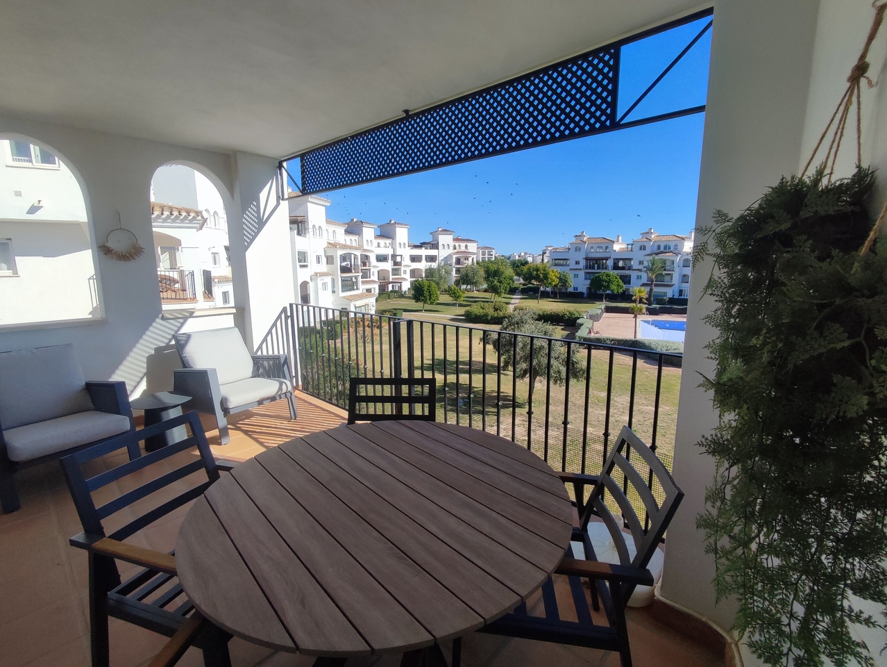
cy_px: 334
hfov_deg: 94.5
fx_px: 410
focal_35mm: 16
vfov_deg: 78.2
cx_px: 444
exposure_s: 1/1939
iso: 50
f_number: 2.2
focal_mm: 1.65
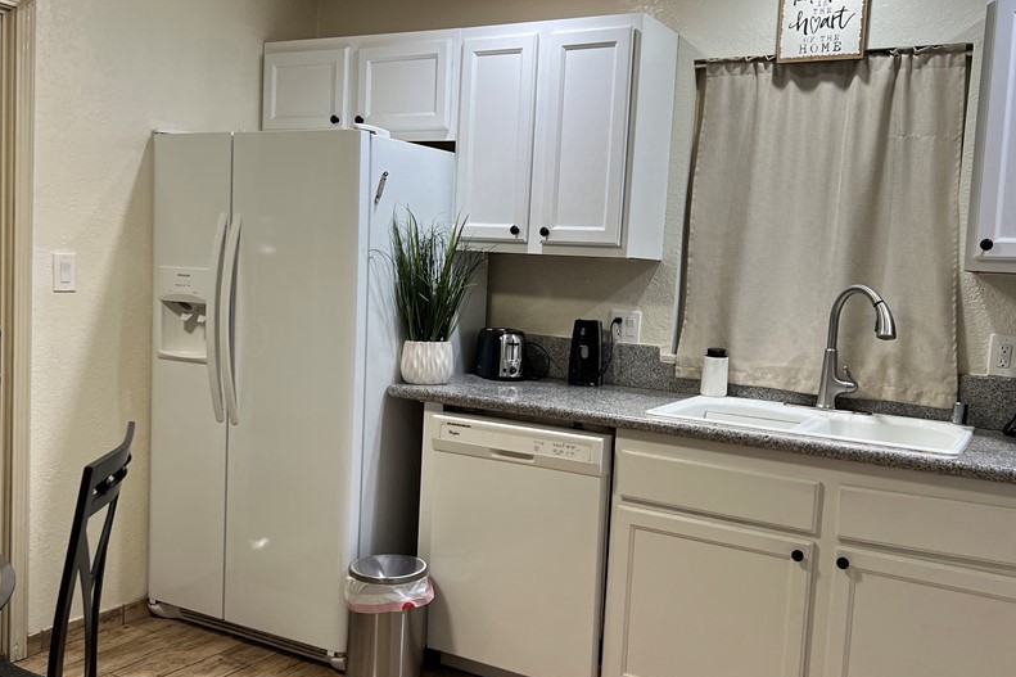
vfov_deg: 37.8
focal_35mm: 35
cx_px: 523
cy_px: 347
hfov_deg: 54.4
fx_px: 988
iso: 125
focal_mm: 5.7
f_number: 1.5
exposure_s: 1/120
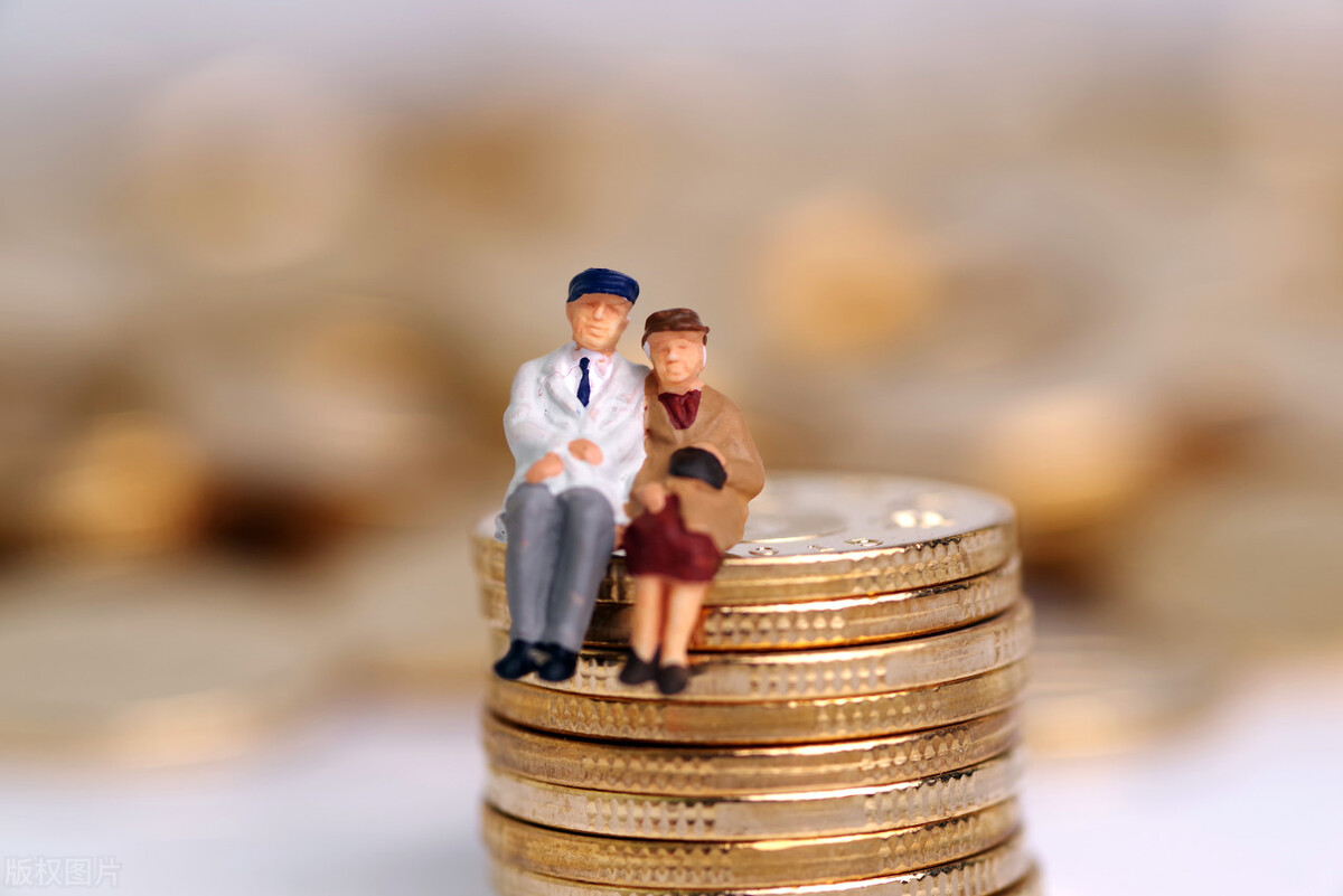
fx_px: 3732
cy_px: 448
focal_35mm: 100
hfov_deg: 20.4
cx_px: 672
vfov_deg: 13.7
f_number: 6.3
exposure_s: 1/125
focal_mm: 100
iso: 200
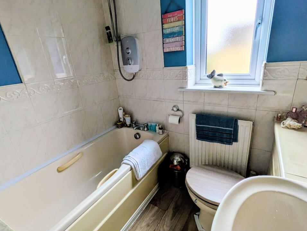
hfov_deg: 98.1
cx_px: 159
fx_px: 133
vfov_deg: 81.7
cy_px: 111
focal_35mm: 15
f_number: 2.2
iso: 52
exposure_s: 1/33.3
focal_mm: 1.83
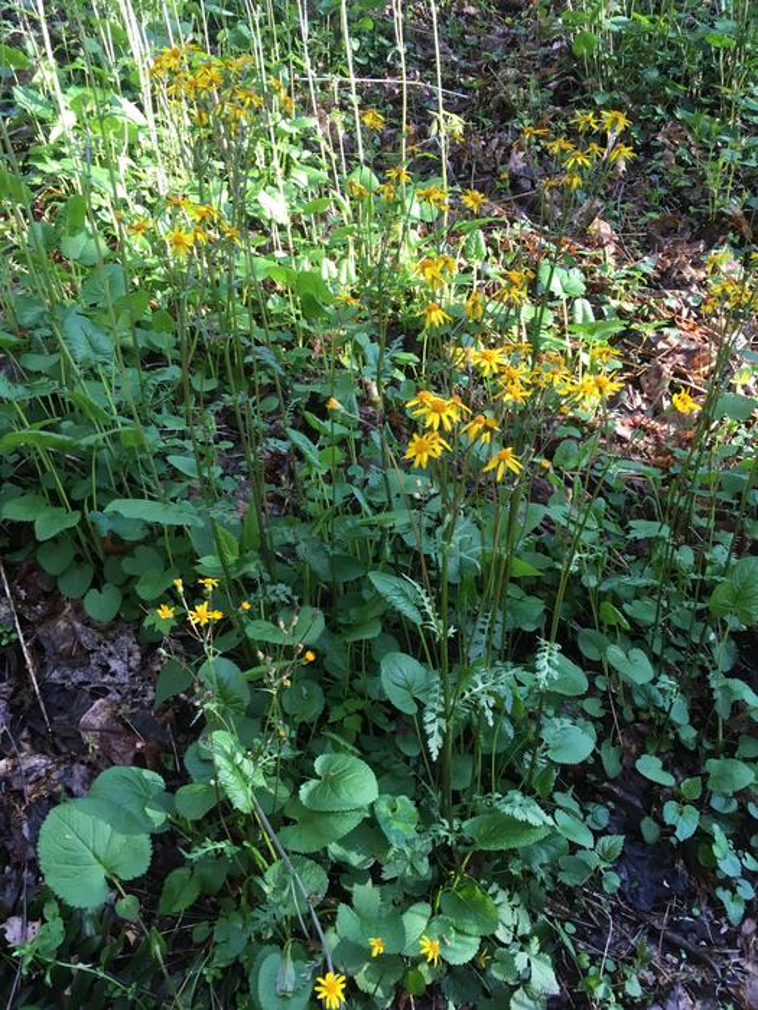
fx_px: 847
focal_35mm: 29
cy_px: 505
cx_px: 379
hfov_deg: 48.2
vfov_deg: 61.7
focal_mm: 4.15
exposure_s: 1/30
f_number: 2.2
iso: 25
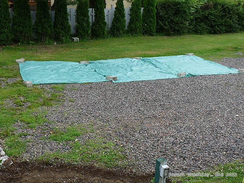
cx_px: 122
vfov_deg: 28.6
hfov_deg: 37.5
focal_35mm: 51
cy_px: 92
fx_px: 359
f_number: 4
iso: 100
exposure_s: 1/125
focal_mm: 5.1
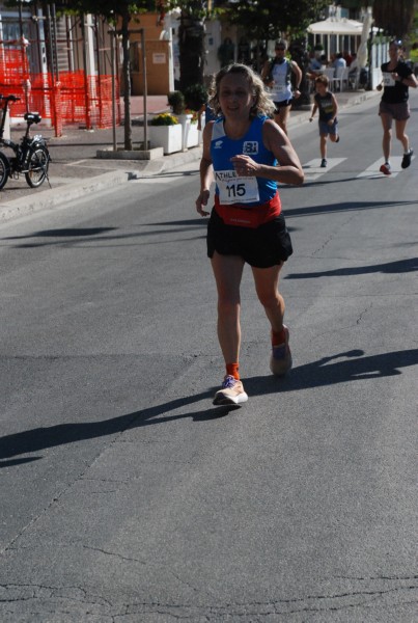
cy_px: 312
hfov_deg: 14.8
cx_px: 209
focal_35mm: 93
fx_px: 1611
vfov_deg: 21.9
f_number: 8
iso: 1000
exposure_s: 1/2000
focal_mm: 62
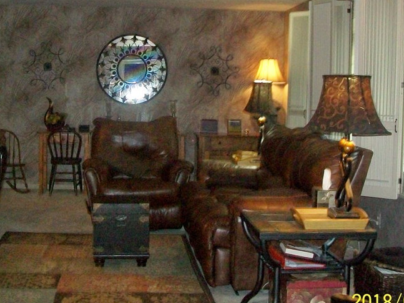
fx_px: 665
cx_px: 167
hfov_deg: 33.7
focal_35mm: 57
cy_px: 116
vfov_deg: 25.6
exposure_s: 1/60
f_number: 2.7
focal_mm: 6
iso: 160
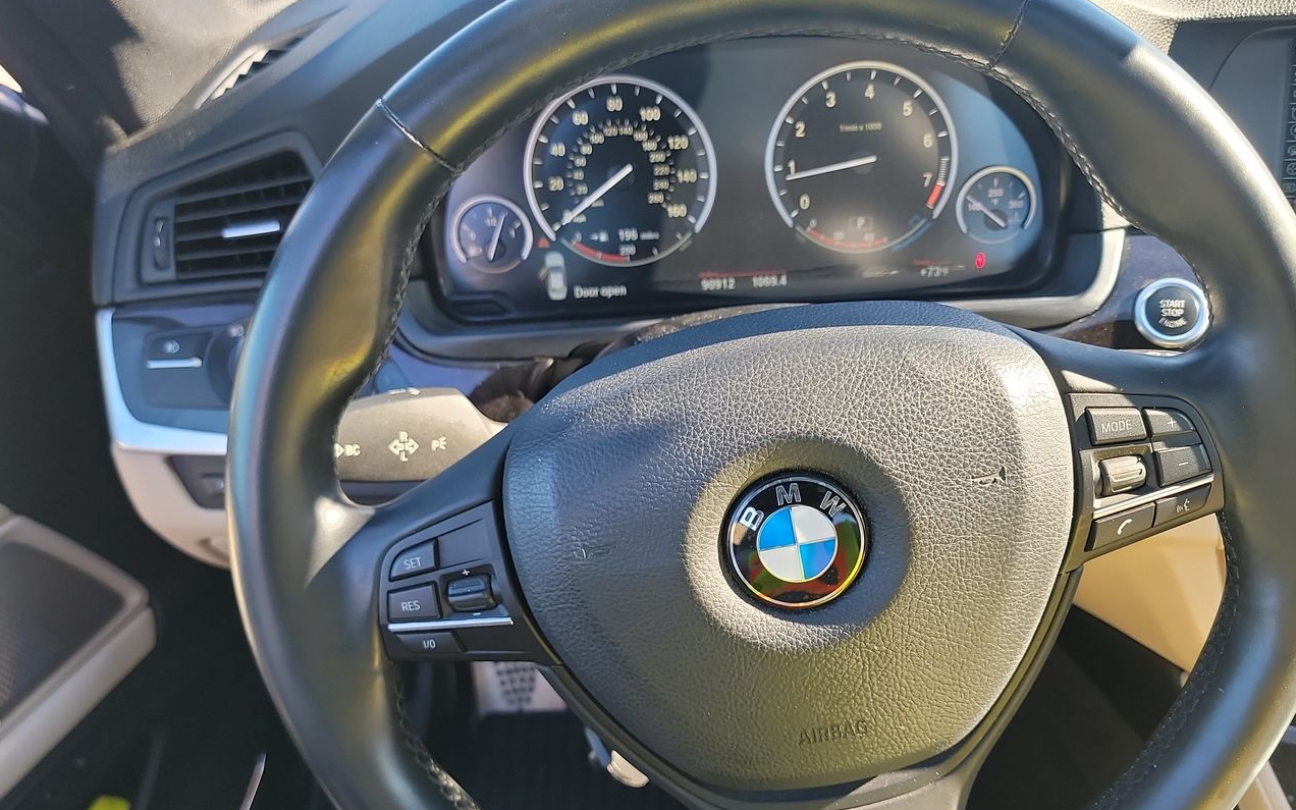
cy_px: 455
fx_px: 1130
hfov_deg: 59.5
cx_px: 711
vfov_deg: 39.4
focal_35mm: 32
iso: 71
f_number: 1.8
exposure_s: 1/59
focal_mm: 6.7
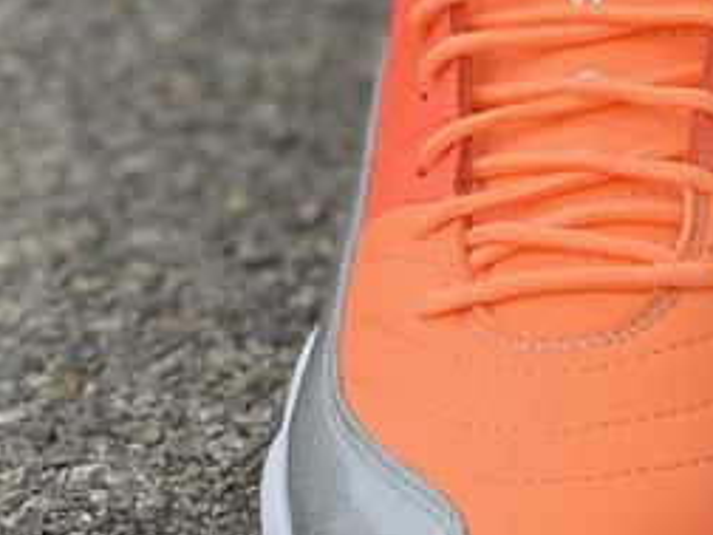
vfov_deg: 9.0
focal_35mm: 165
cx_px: 970
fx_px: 3399
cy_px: 116
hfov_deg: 11.6
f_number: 2.4
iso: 16
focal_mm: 6
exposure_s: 1/237
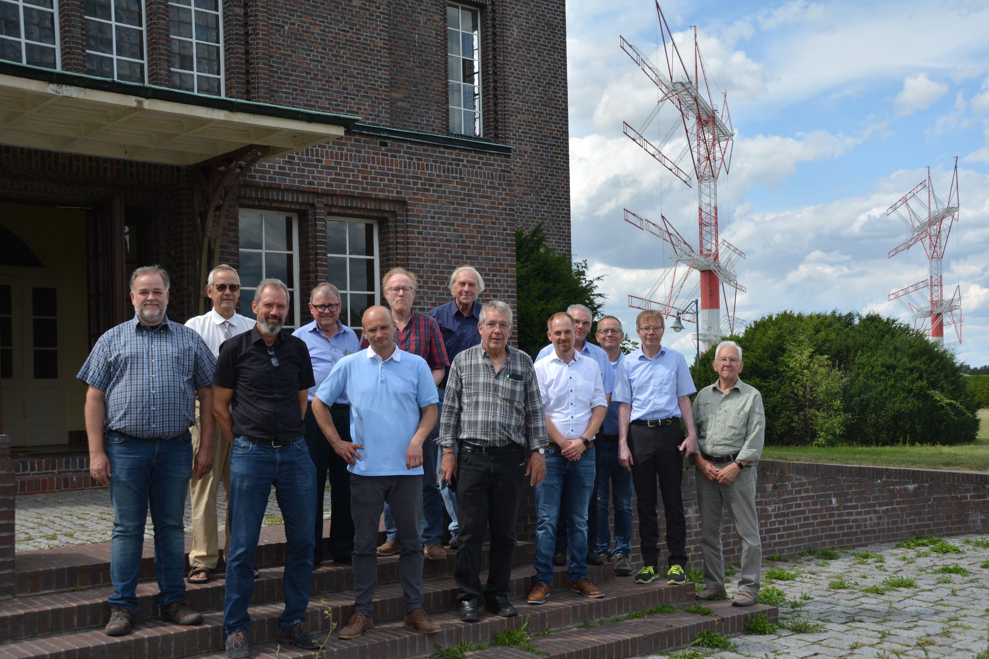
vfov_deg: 34.2
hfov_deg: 49.6
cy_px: 330
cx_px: 494
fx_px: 1071
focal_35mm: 39
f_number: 10
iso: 200
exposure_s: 1/400
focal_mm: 26
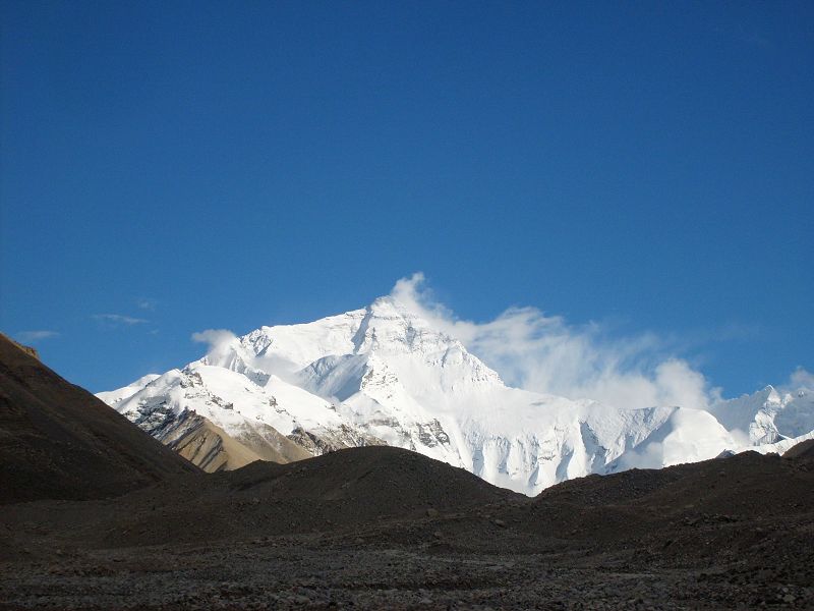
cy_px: 306
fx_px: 1905
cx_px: 407
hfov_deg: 24.1
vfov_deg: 18.2
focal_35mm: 81
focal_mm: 13.7
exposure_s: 1/250
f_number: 10.6
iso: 80
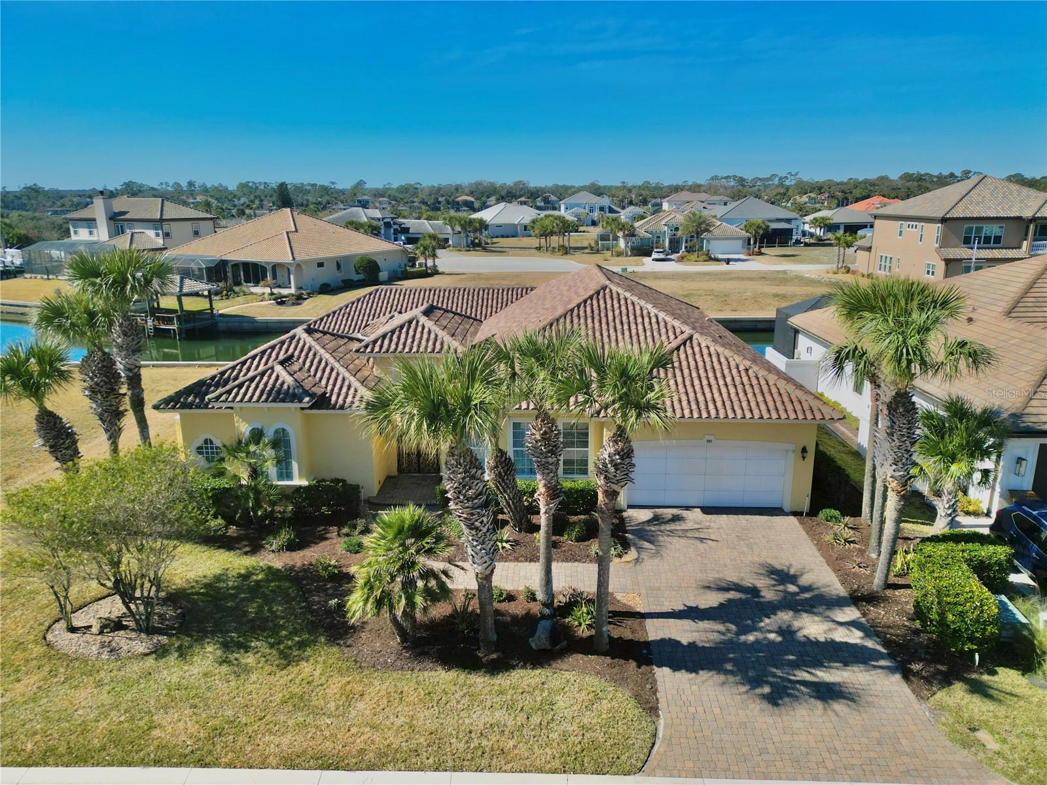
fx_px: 726
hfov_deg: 71.6
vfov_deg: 56.8
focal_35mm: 24
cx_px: 524
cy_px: 392
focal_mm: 6.72
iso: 110
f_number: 1.7
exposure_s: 1/5000
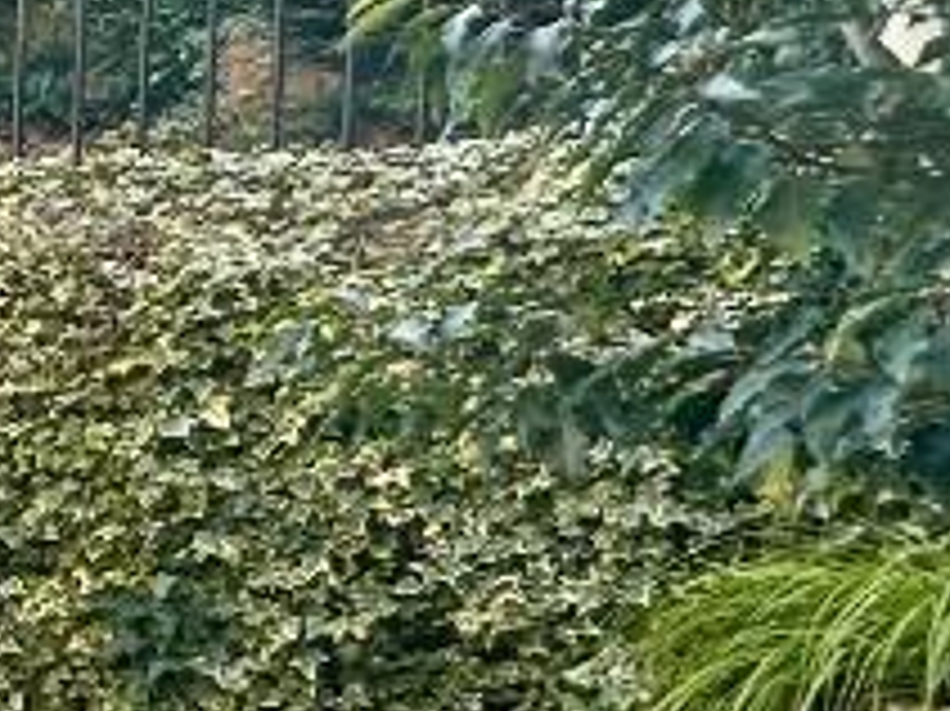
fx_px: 1865
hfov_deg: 16.2
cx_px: -1211
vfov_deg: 21.5
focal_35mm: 68
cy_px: 504
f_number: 2.2
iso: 40
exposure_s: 1/317
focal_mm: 2.22
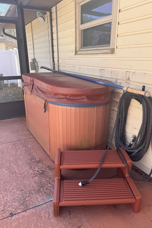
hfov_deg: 49.5
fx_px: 165
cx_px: 79
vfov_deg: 69.4
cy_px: 118
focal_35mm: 26
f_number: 1.78
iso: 80
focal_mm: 6.76
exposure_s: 1/615
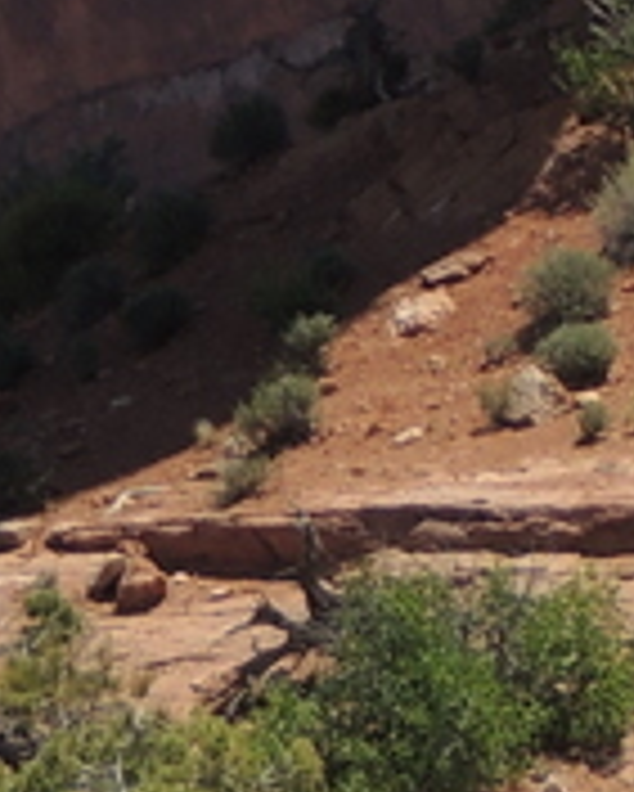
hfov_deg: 1.6
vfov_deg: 2.0
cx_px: 1115
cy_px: -1782
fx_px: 22497
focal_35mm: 960
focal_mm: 24
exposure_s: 1/640
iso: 100
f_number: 4.3
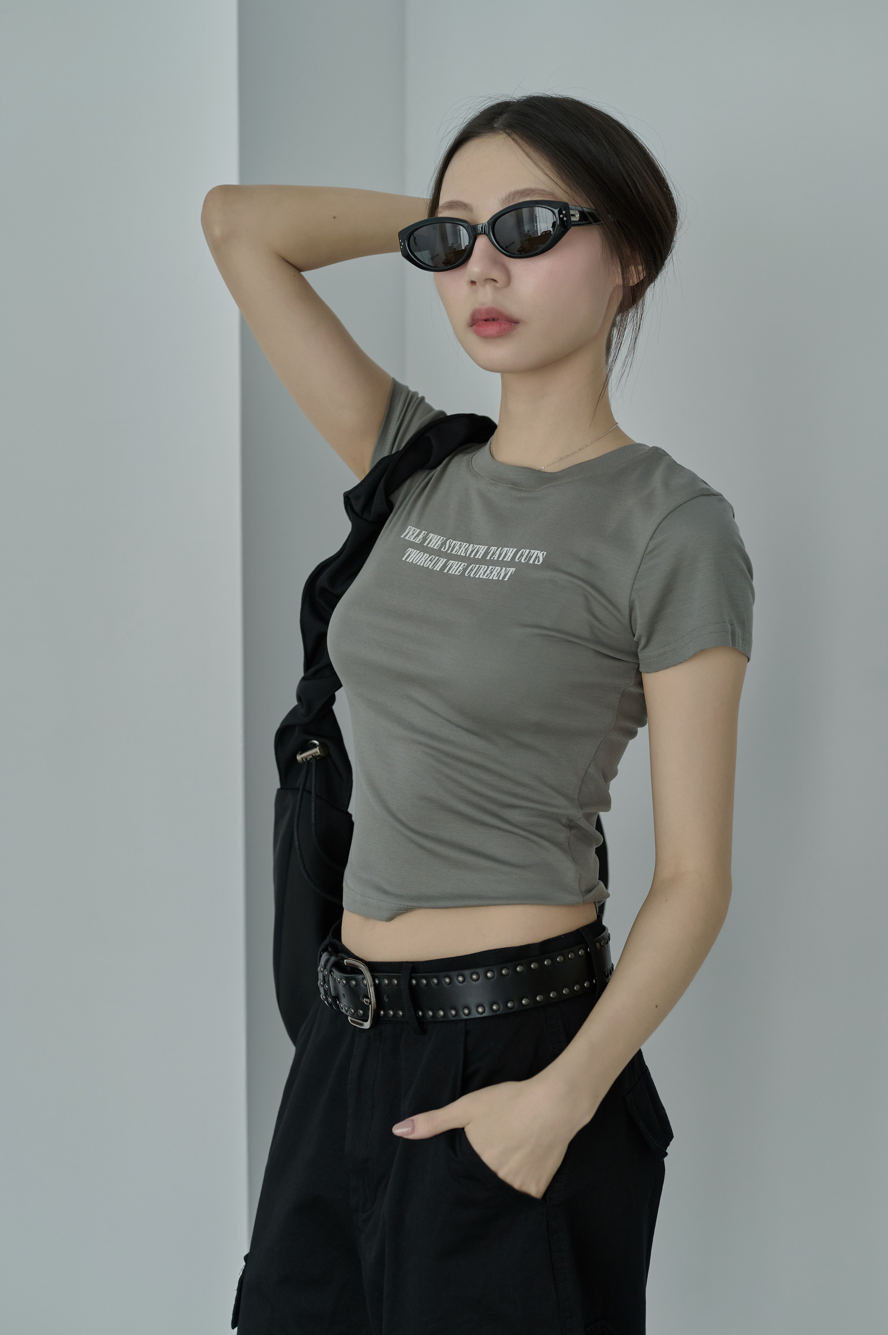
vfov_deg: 39.6
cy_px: 668
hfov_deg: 27.0
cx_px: 444
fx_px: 1852
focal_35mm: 50
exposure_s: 1/125
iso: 640
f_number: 3.5
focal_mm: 50
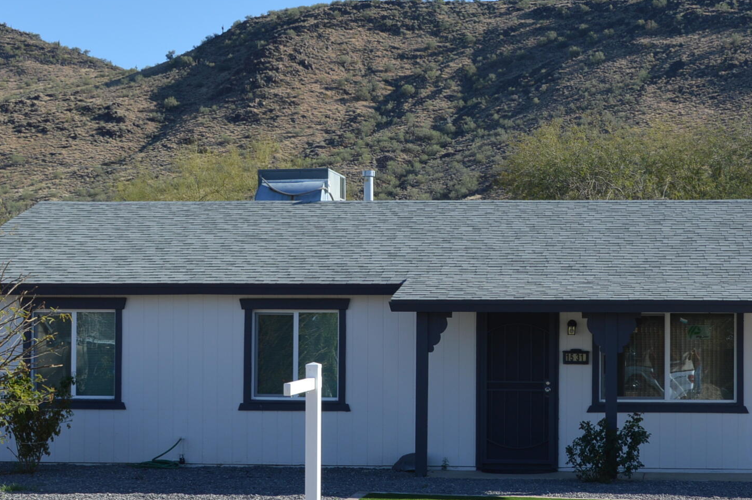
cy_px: 325
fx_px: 1565
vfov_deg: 18.1
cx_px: 581
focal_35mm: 75
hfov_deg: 26.6
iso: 100
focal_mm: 24
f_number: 7.1
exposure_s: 1/200
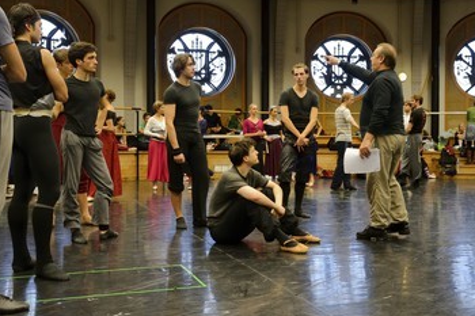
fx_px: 554
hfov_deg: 46.4
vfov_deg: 31.8
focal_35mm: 42
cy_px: 141
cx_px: 242
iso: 1600
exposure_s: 1/60
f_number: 6.3
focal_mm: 35
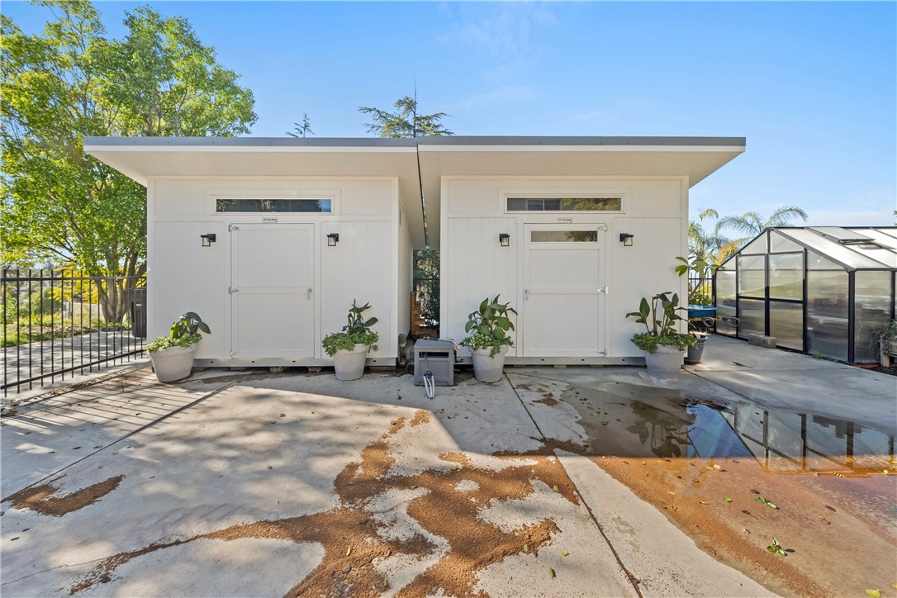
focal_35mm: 12
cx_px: 448
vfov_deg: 90.0
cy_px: 299
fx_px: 299
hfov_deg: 112.6
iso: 125
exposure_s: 1/25
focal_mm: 12
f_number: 9
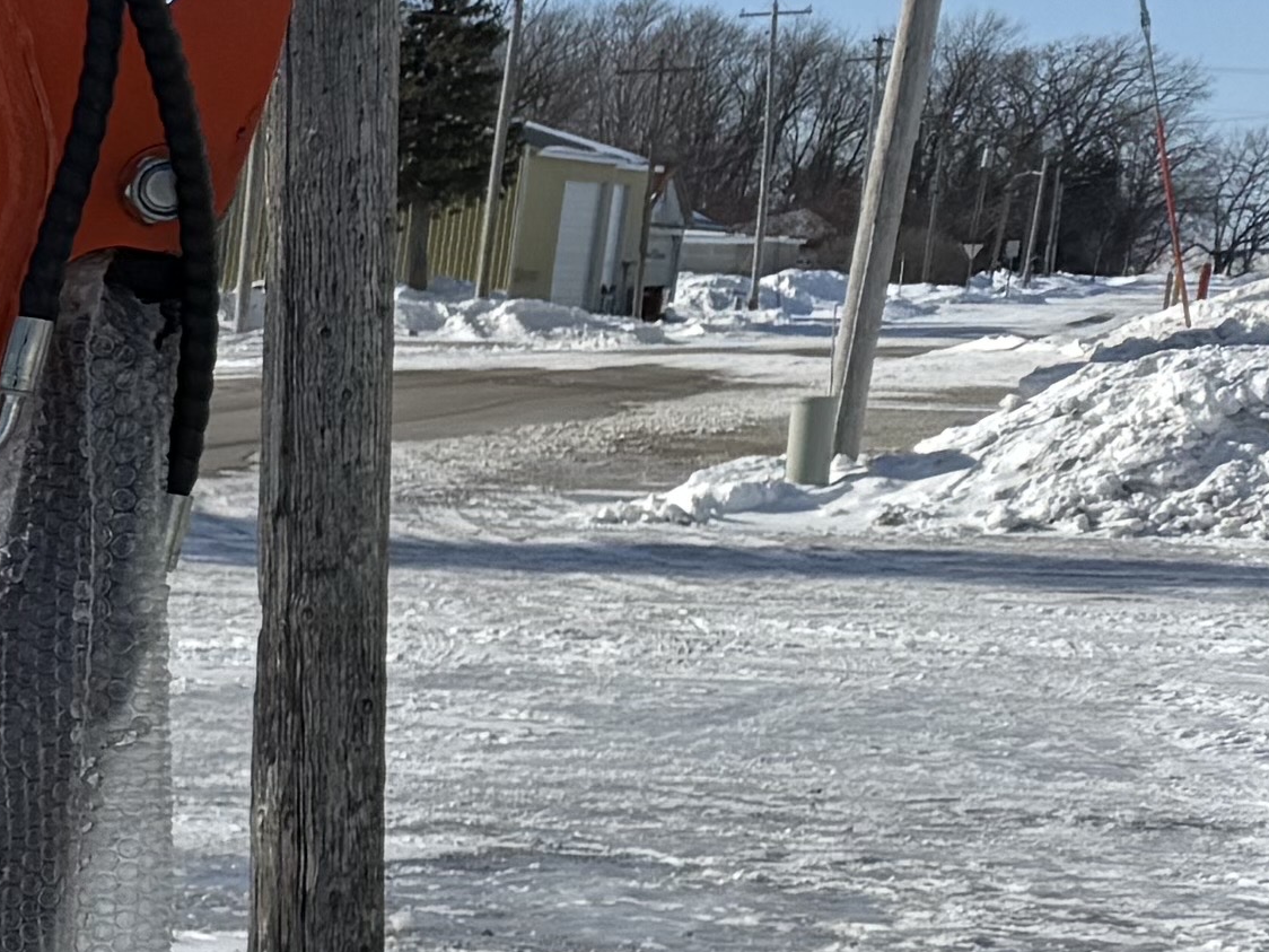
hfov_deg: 12.3
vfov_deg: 11.8
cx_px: -1905
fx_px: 4472
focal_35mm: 122
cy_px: 1217
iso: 80
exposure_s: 1/9091
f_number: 1.78
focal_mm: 6.76
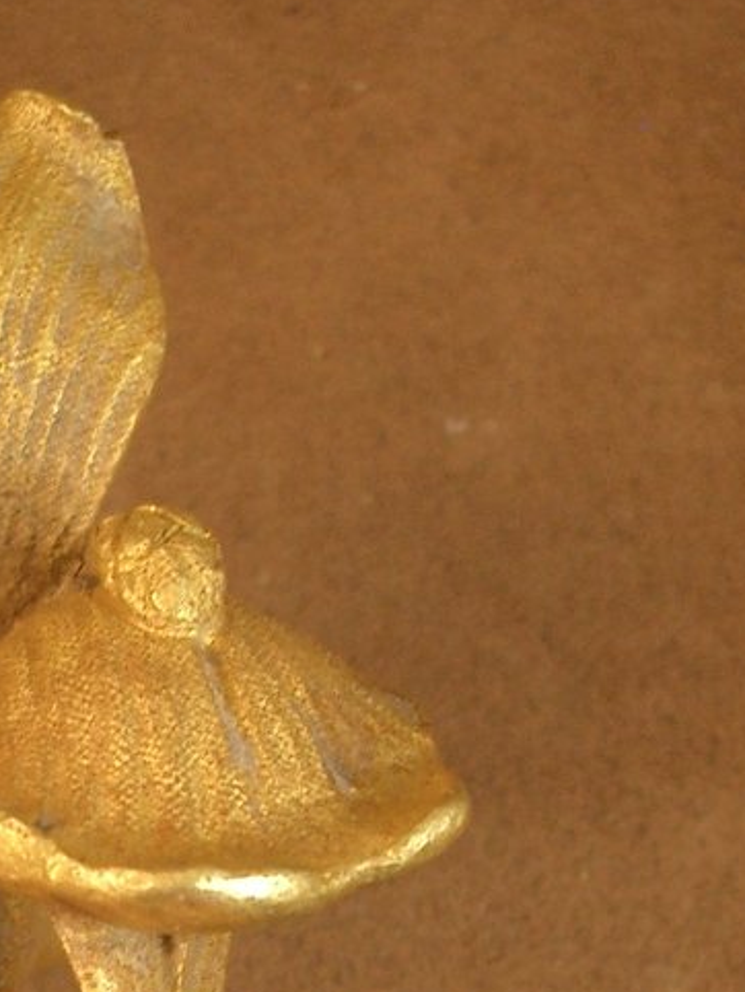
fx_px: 2924
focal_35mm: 102
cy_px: 1004
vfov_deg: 18.7
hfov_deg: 14.4
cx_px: 117
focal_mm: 6.8
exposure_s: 1/60
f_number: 2.8
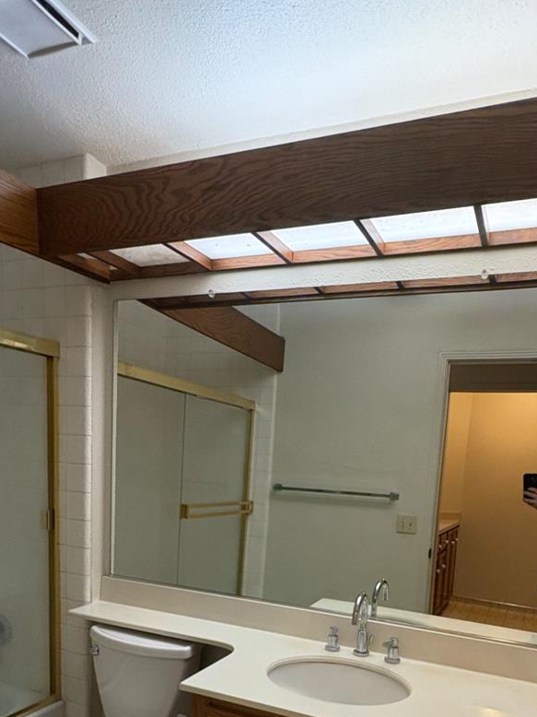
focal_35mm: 27
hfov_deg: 51.2
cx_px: 298
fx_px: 559
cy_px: 542
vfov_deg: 61.5
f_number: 2.2
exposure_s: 1/120
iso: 400
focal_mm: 2.22
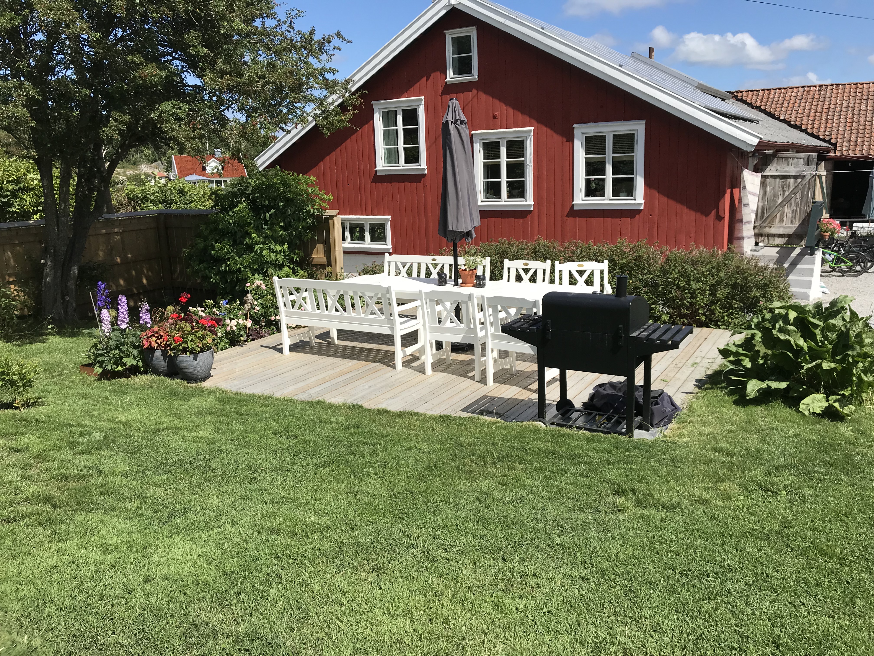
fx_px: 707
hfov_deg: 63.4
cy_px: 328
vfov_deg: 49.7
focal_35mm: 28
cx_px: 437
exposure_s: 1/2740
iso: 20
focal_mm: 3.99
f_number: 1.8
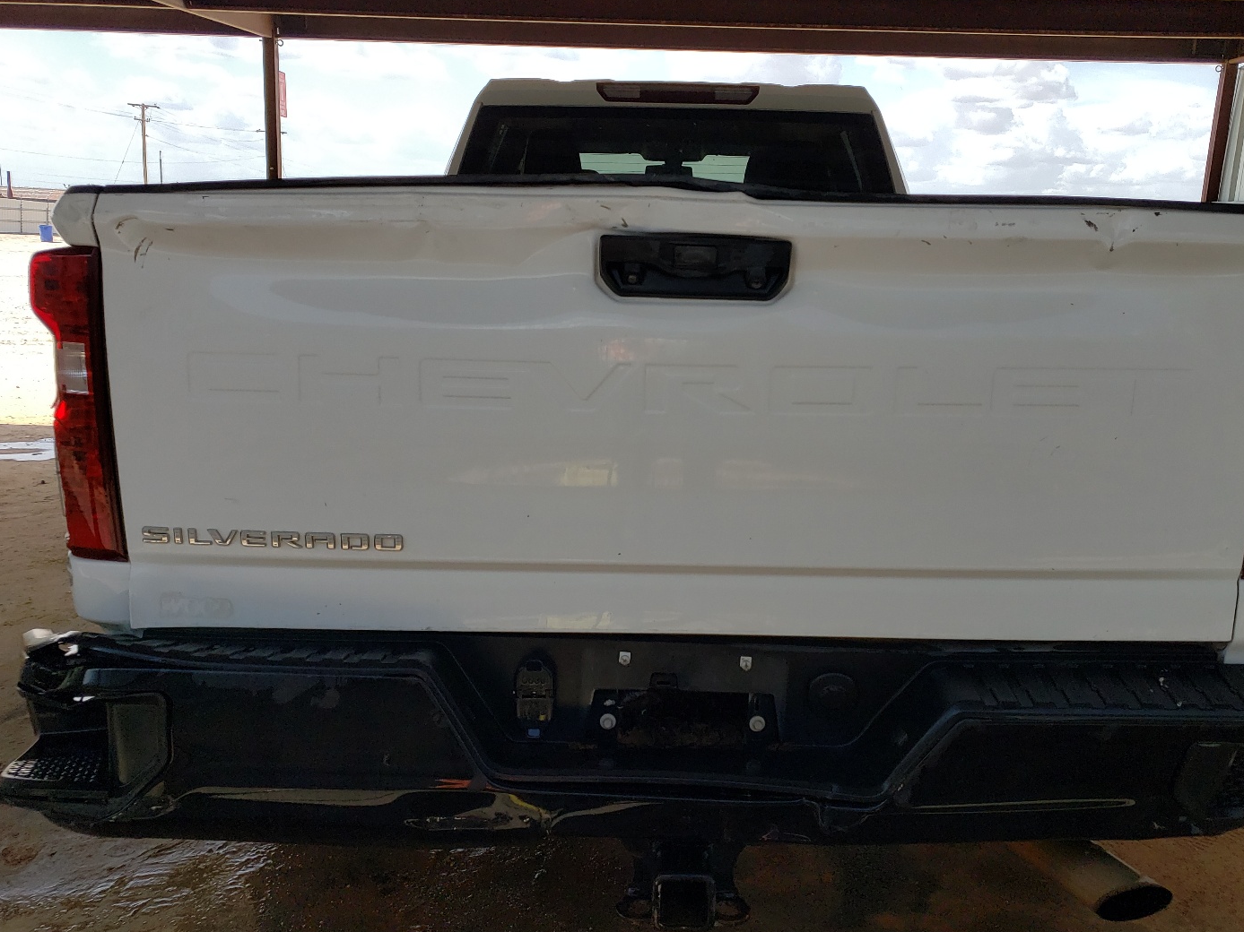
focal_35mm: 30
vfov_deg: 46.8
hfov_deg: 59.9
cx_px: 665
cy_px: 474
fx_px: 1078
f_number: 1.5
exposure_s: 1/2000
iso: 50
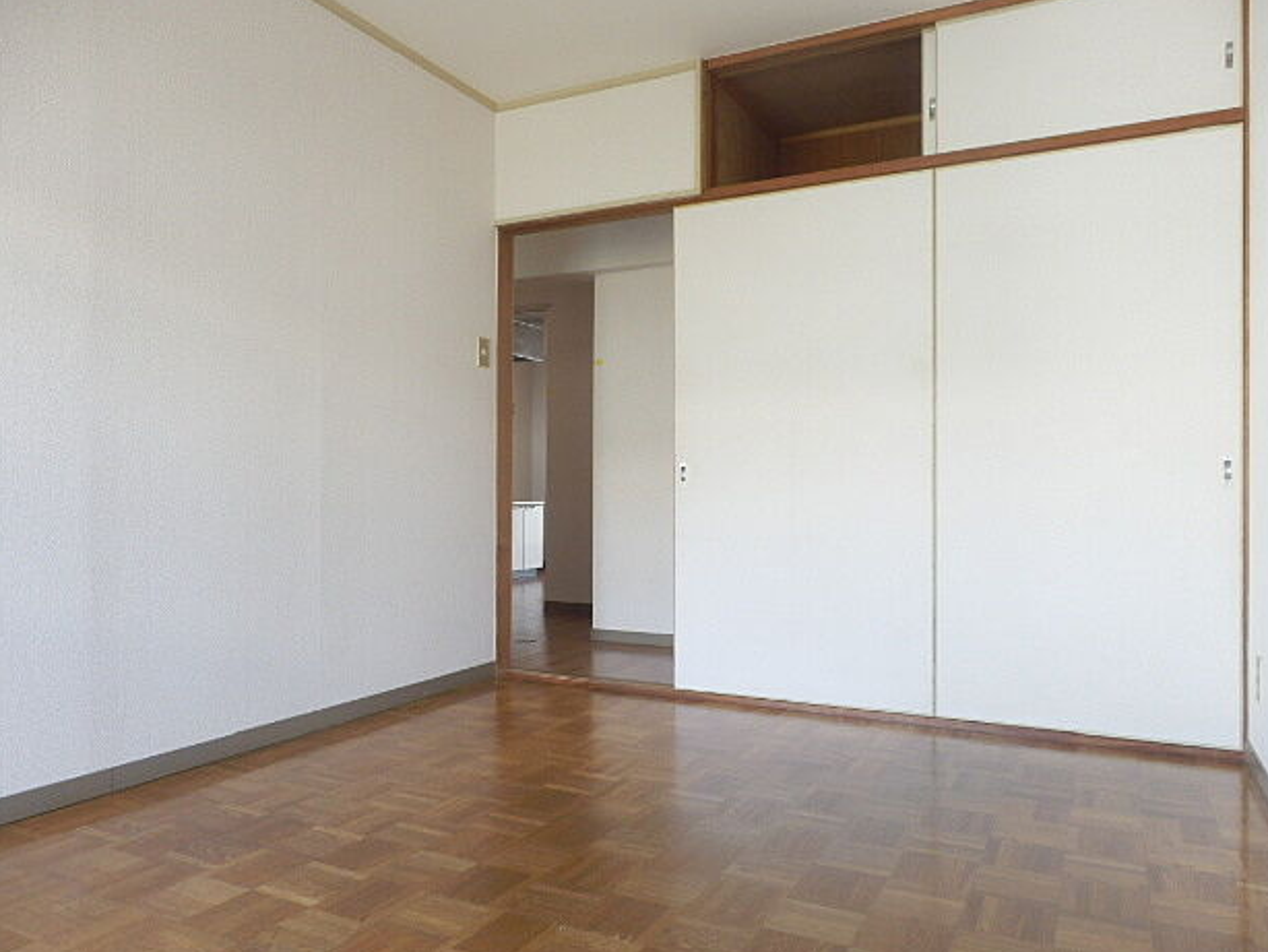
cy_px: 485
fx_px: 916
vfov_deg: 54.9
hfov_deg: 69.4
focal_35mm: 25
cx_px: 655
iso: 200
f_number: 3
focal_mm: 4.2
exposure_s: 1/30
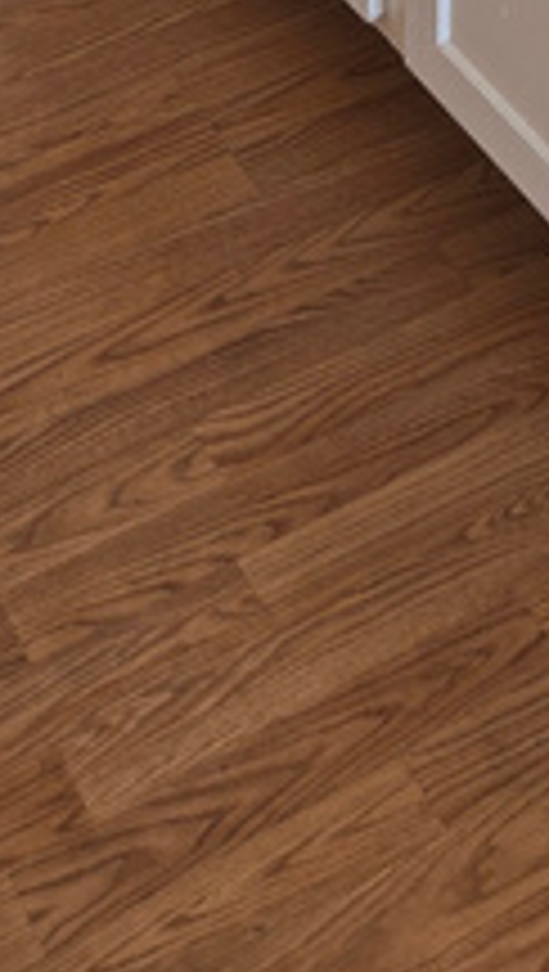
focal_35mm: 89
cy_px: -738
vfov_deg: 18.9
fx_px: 2296
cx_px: 392
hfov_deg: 13.6
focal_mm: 5.4
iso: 40
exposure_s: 1/120
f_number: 1.8
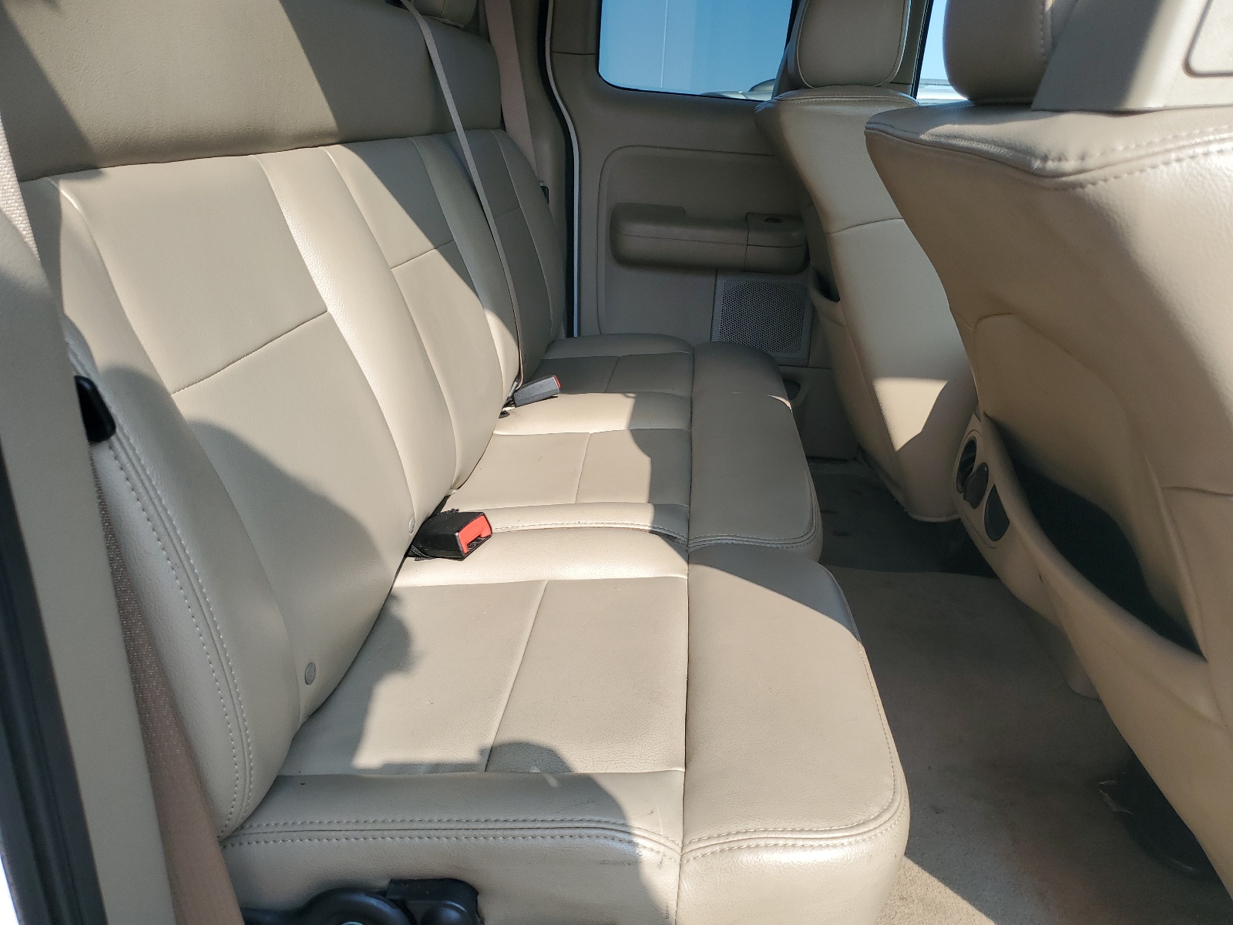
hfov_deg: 67.3
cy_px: 462
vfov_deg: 53.1
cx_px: 616
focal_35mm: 26
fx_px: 926
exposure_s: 1/1250
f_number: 1.5
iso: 50
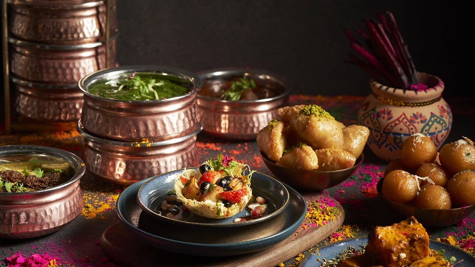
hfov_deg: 22.5
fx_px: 1196
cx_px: 238
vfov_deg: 12.7
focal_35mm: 95
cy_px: 145
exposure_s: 1/160
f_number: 8
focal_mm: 90
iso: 200
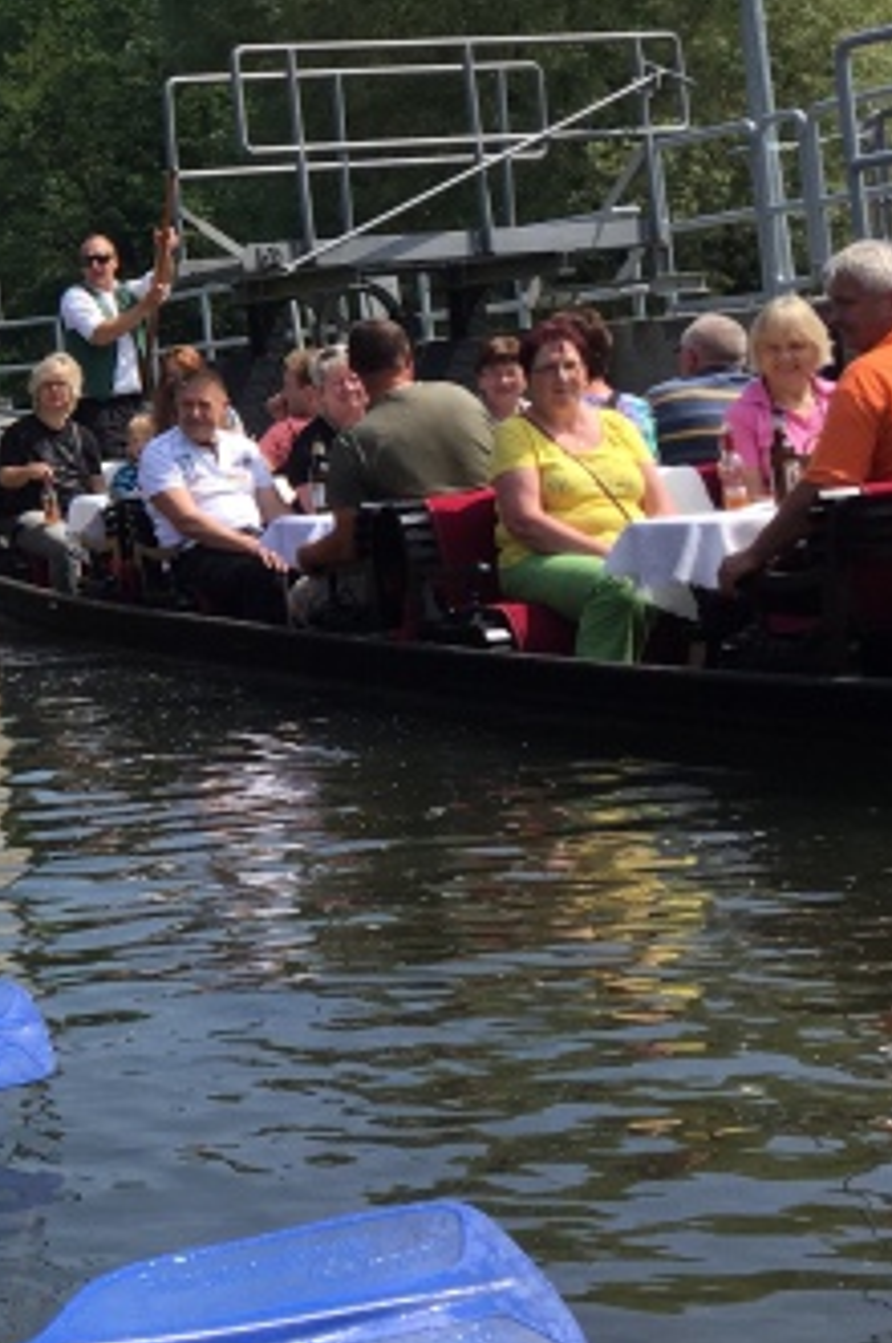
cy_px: 337
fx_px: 2719
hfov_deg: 16.6
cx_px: -519
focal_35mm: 73
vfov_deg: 27.4
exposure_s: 1/1582
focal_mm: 4.15
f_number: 2.2
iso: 32
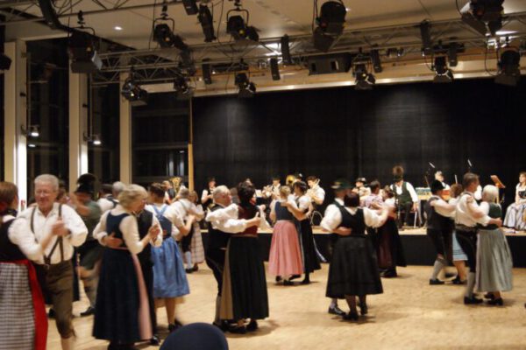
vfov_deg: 29.9
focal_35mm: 45
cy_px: 175
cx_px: 263
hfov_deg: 43.6
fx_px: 657
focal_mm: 30
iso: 1600
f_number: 4.5
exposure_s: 1/15
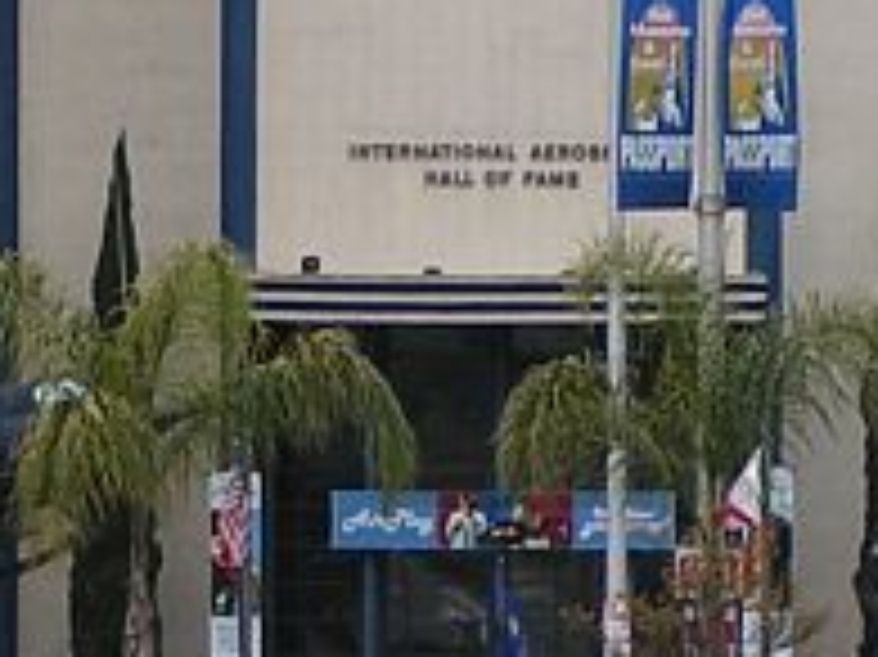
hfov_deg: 3.4
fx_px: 14854
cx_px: 18
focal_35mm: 586
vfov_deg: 2.5
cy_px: 292
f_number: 5.6
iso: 50
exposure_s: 1/250
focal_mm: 21.9
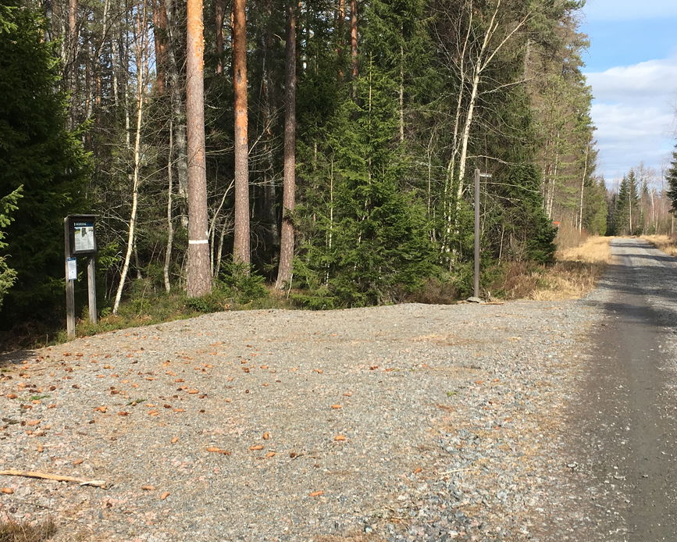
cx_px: 369
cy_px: 284
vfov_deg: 32.1
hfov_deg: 39.5
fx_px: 942
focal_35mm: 47
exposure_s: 1/950
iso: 25
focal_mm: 4.15
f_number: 2.2
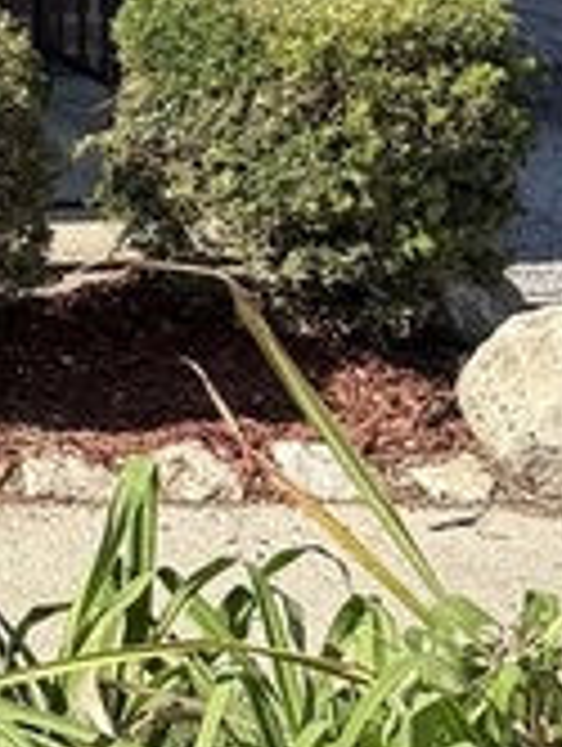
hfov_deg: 8.7
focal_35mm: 156
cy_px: -112
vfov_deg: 12.4
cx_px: -773
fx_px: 3368
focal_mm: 6.76
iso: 80
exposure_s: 1/1901
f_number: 1.78
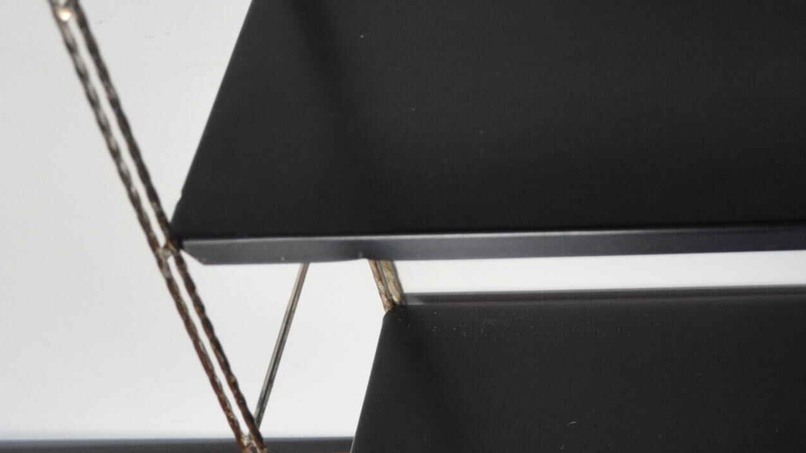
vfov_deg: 13.5
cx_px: 789
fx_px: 1881
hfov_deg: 23.3
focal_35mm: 88
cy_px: -28
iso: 800
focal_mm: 22
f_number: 3.8
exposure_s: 1/50
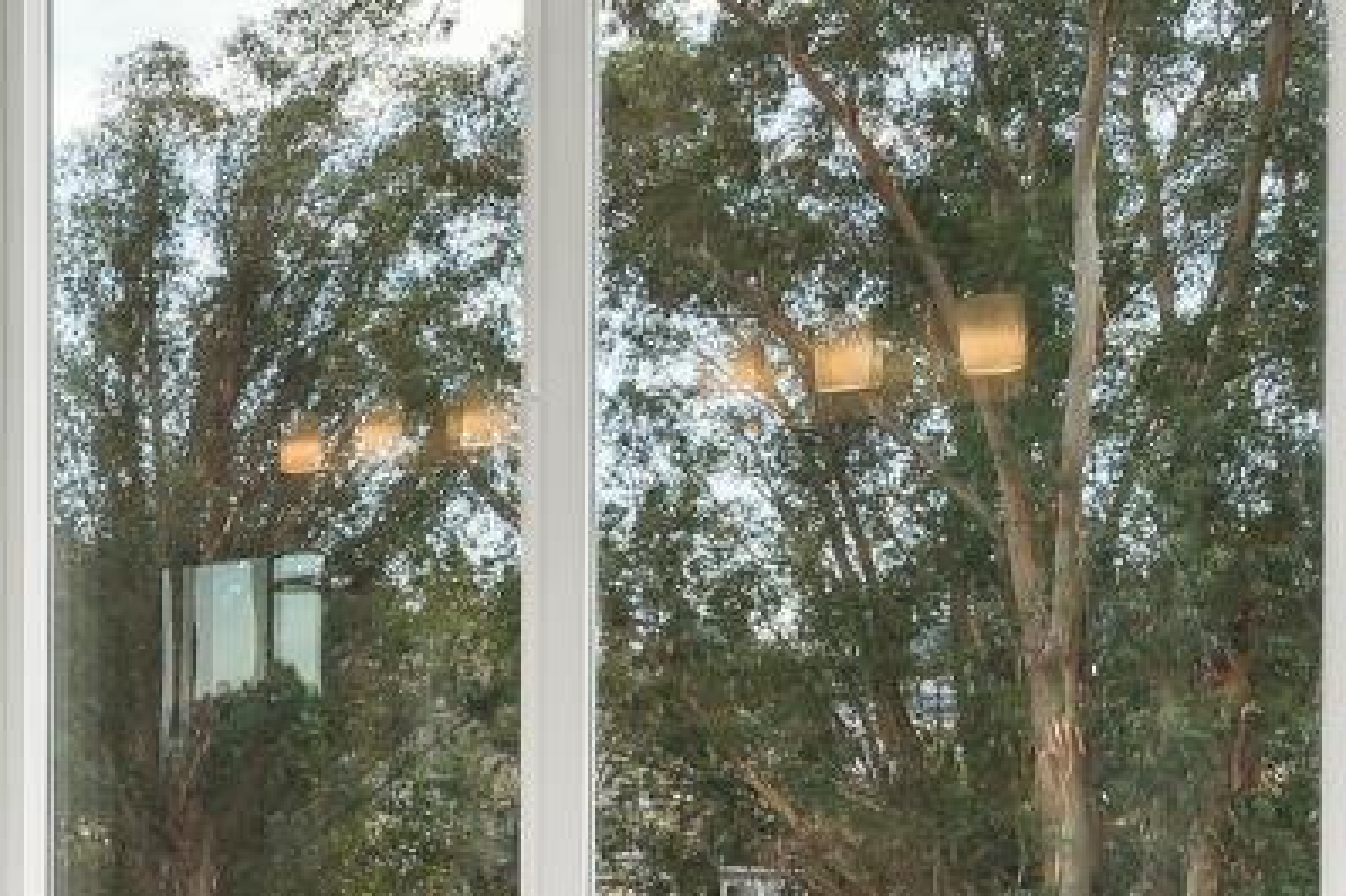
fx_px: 1831
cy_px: 823
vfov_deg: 26.5
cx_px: -609
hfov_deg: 28.5
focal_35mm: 49
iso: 100
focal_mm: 13
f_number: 5.6
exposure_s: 1/80
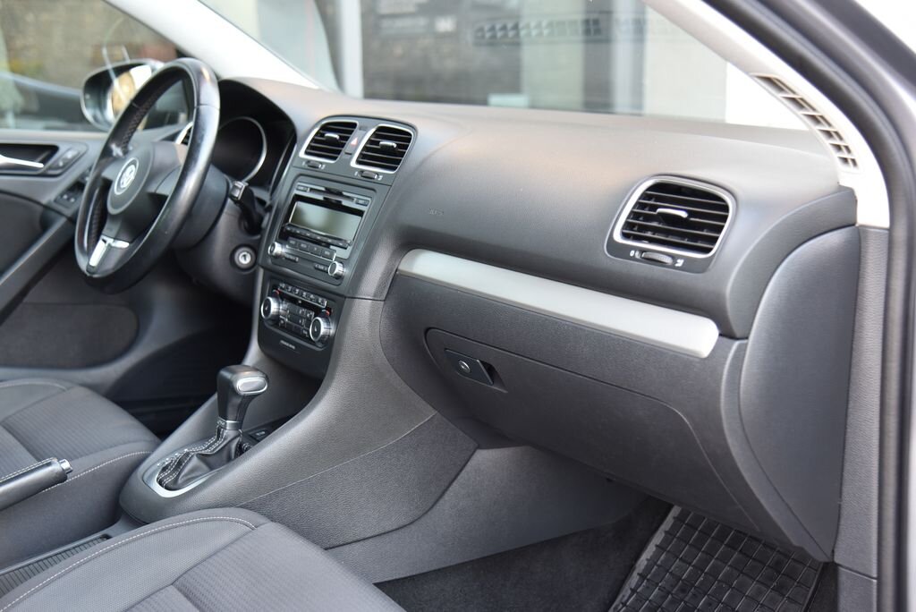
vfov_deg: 28.1
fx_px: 1222
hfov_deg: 41.1
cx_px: 458
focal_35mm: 48
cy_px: 306
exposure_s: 1/25
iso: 500
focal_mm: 48
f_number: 4
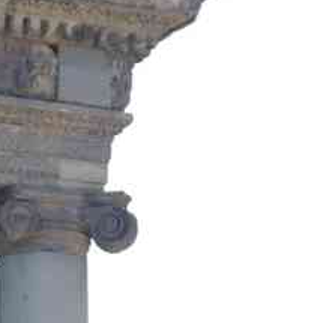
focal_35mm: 415
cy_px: 453
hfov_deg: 4.2
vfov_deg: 4.2
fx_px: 4381
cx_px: -60
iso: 400
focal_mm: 70
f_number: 8
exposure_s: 1/100
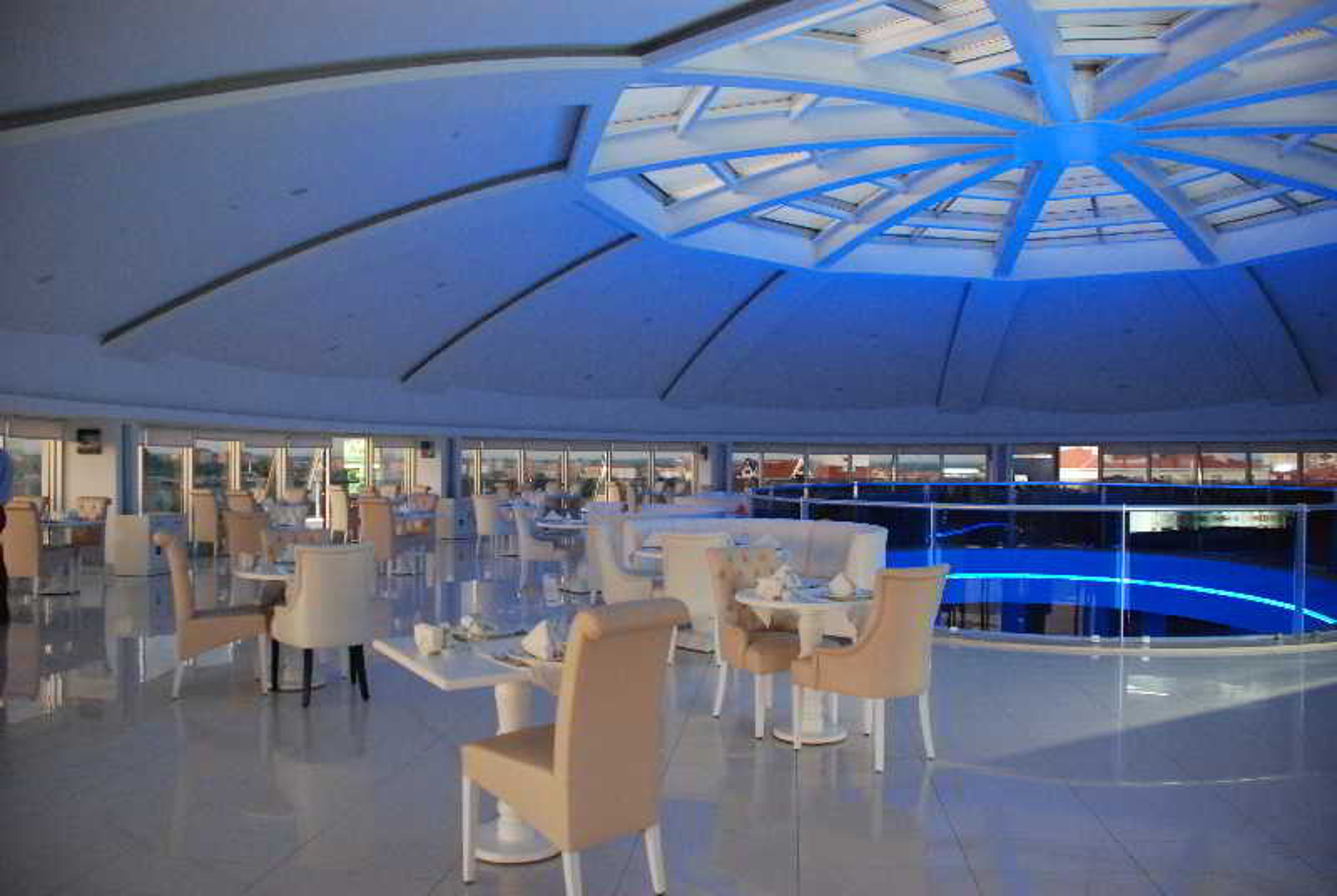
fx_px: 1004
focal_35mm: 27
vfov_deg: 48.1
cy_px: 448
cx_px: 668
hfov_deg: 67.3
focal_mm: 18
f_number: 4
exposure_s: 1/10
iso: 1600
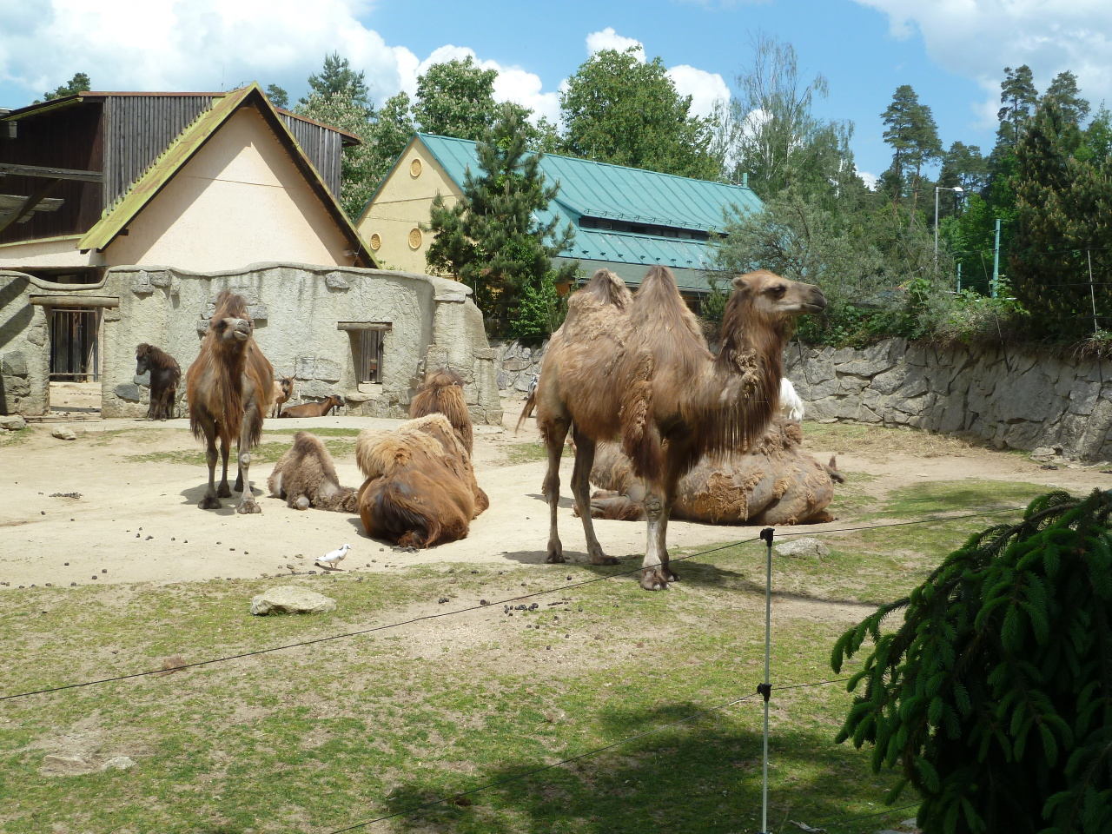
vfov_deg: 32.9
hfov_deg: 42.9
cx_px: 556
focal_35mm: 44
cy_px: 417
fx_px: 1413
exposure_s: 1/400
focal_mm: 7.3
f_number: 4.5
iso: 80
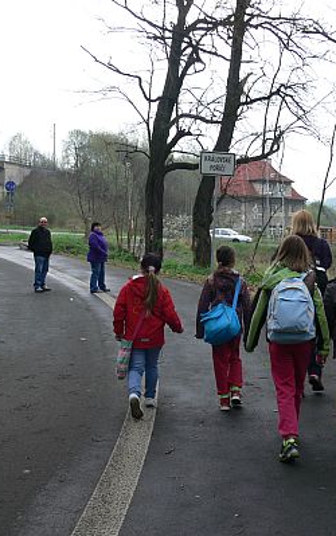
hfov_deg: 24.9
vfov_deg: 38.8
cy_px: 263
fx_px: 761
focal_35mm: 52
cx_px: 155
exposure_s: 1/100
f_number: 4.5
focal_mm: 7.6
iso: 100
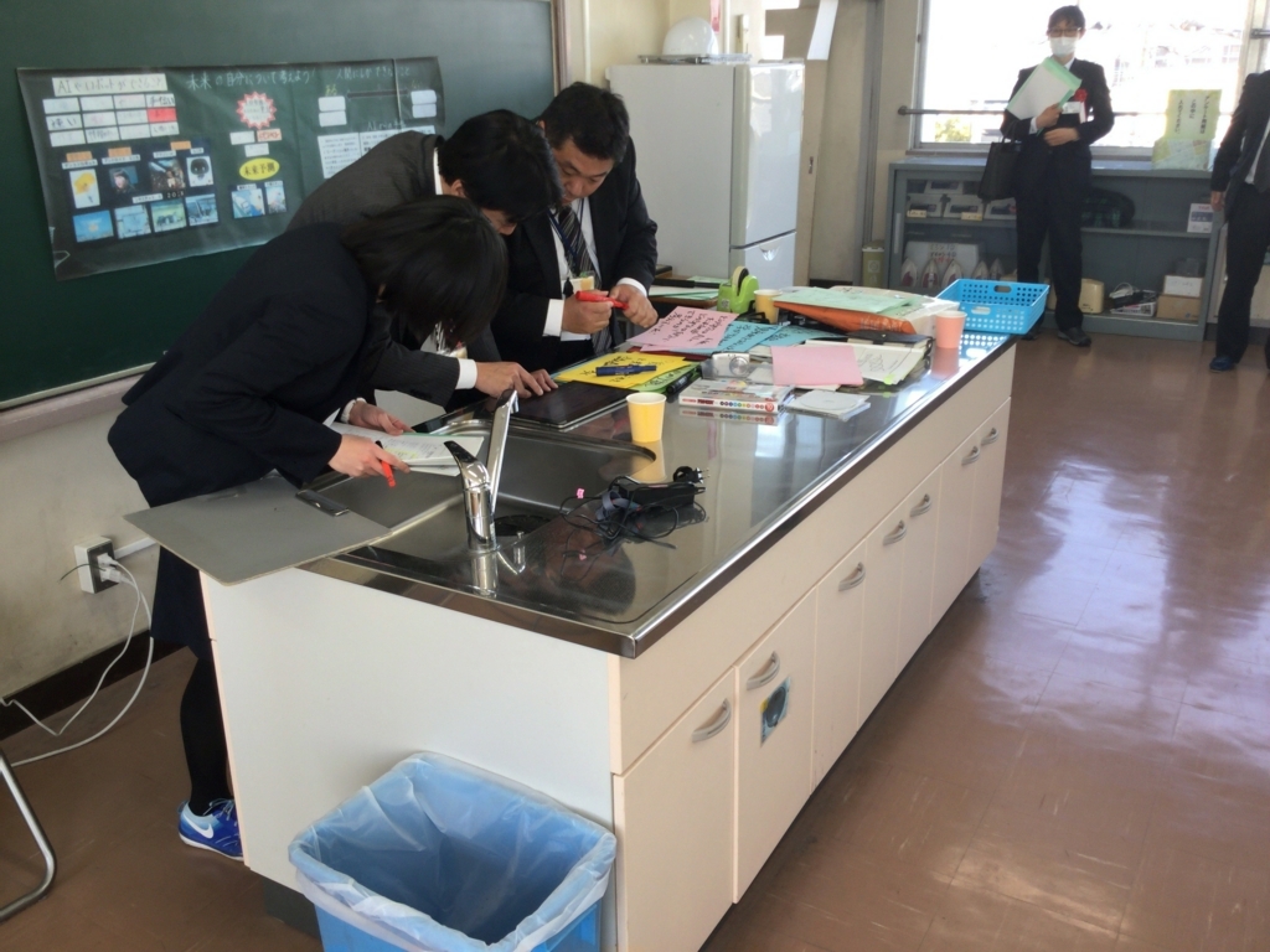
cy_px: 476
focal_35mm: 31
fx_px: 1137
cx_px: 635
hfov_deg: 58.4
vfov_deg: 45.4
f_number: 2.4
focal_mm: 3.3
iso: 25
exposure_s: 1/42
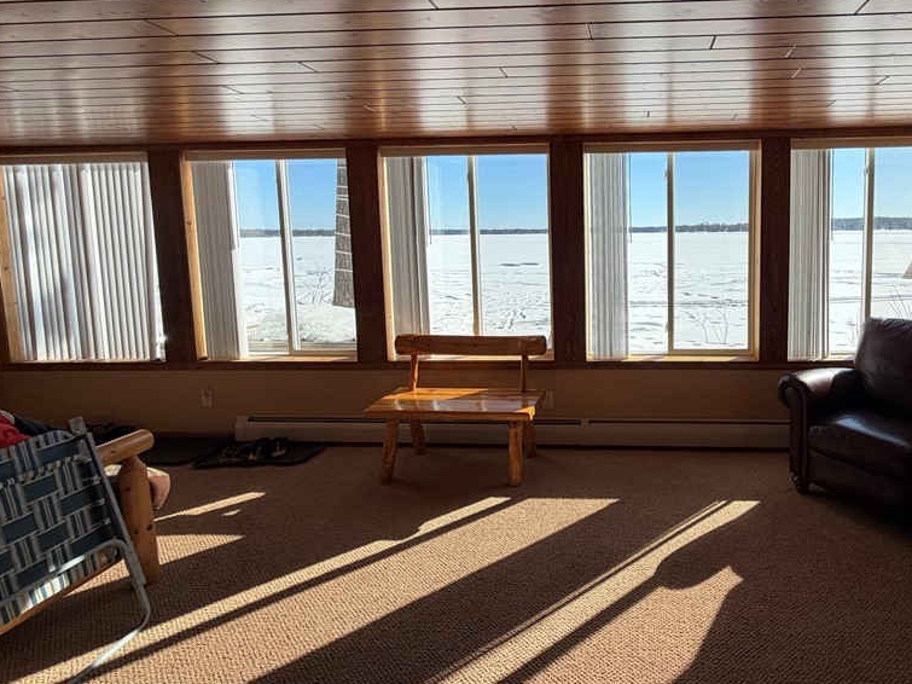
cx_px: 614
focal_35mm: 19
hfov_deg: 81.6
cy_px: 273
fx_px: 500
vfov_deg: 68.0
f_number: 2.2
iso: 40
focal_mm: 2.22
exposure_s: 1/506
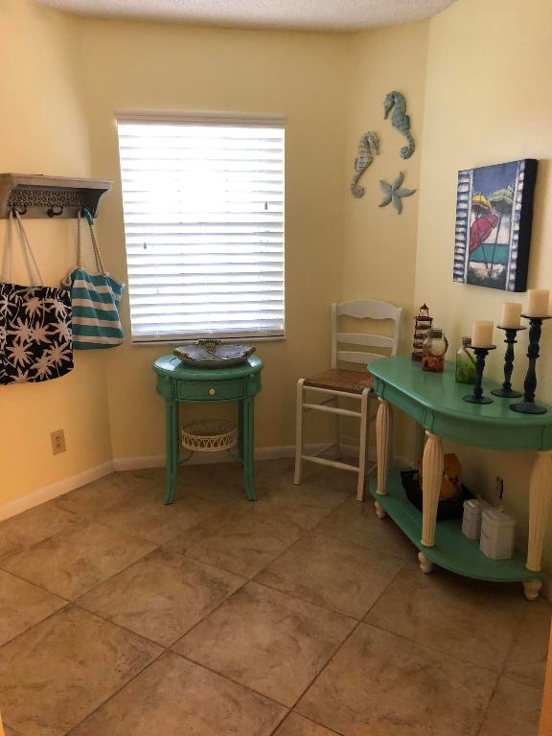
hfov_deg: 49.7
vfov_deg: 63.4
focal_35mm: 28
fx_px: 595
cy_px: 368
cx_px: 276
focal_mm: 3.99
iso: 40
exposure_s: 1/15
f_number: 1.8
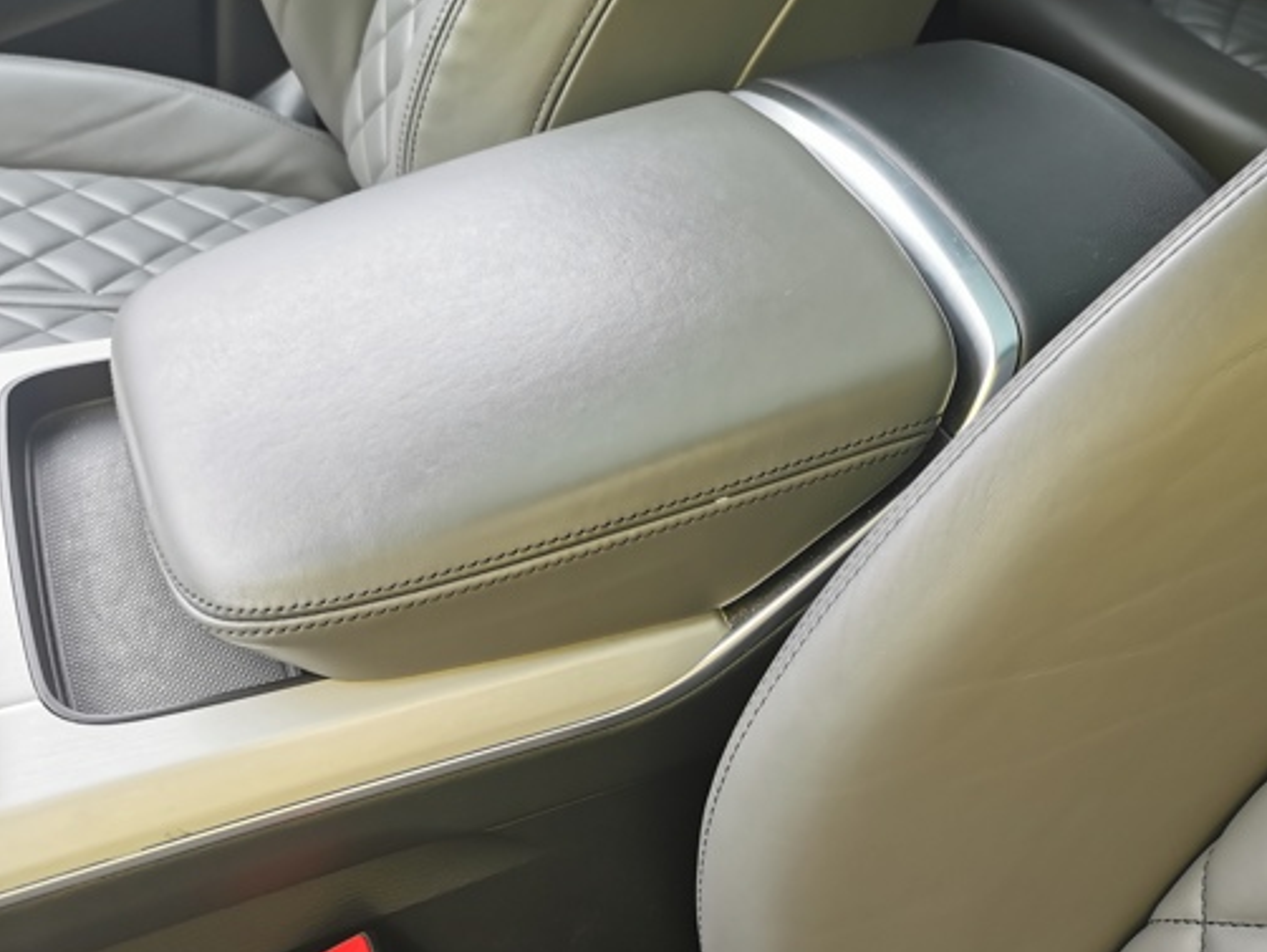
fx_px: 1575
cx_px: 684
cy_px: 467
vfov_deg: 33.6
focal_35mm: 43
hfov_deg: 43.8
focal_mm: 5.58
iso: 50
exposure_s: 1/100
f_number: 1.8
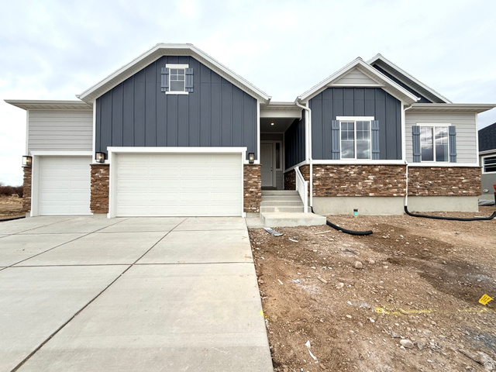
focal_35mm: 14
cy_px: 186
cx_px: 248
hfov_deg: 102.1
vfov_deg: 85.7
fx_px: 201
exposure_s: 1/590
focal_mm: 2.22
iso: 50
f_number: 2.2
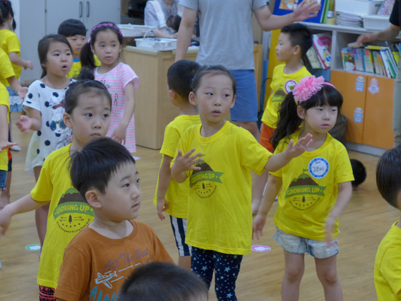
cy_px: 150
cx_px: 200
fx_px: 1043
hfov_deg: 21.8
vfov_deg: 16.4
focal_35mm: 90
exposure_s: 1/125
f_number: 2.3
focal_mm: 17.7
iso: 400
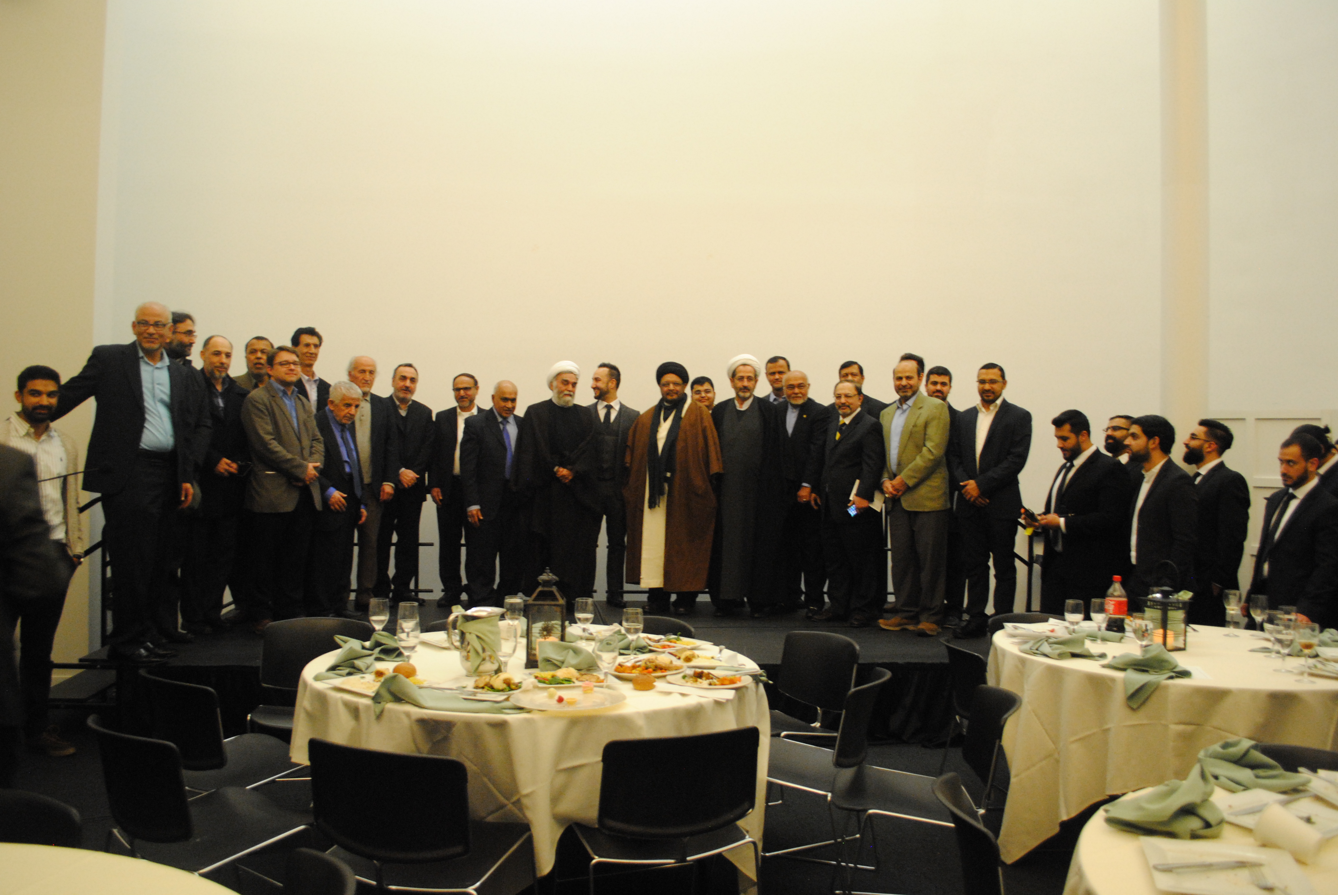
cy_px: 448
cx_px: 669
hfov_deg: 67.3
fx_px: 1005
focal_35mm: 27
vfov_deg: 48.0
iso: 900
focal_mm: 18
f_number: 3.5
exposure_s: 1/30
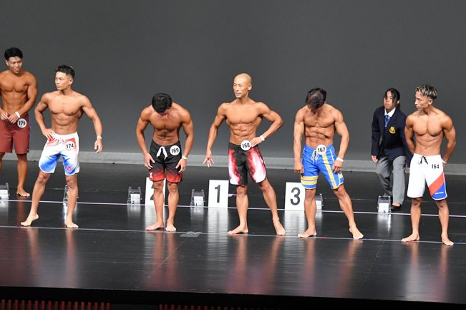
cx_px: 239
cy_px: 144
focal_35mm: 218
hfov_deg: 9.4
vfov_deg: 6.3
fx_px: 2820
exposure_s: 1/400
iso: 5000
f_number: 5.6
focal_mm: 122
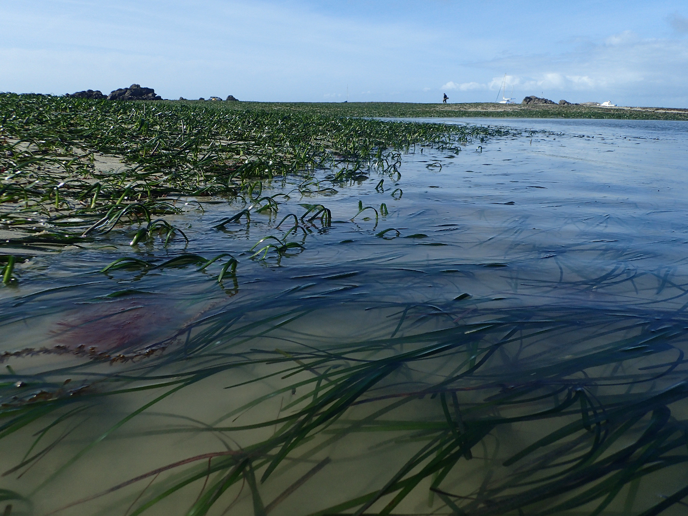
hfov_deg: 63.4
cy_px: 258
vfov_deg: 49.8
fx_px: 557
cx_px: 344
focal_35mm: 28
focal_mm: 5.14
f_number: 9
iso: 100
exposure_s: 1/200
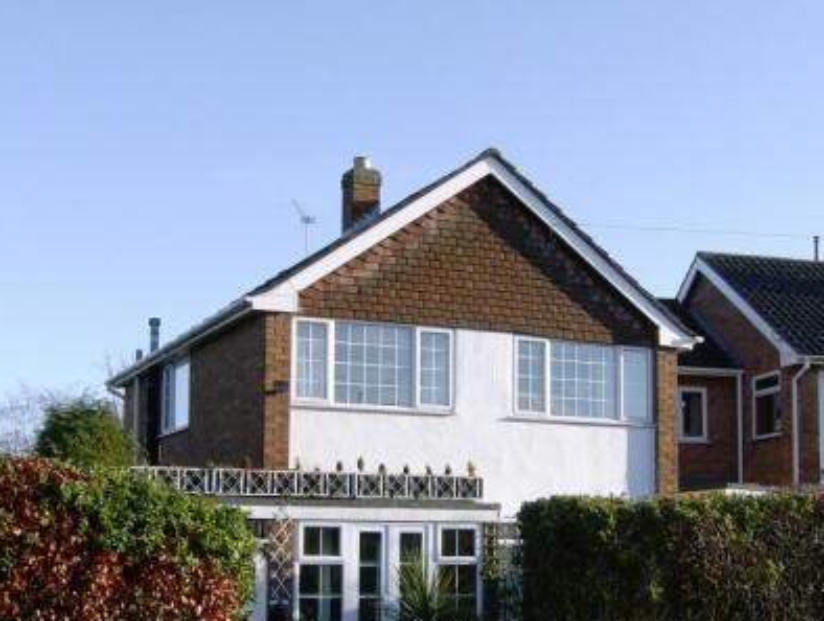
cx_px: 494
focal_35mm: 53
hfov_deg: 36.0
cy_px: 455
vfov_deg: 27.3
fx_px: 1264
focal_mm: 6
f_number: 4.7
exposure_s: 1/318
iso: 100
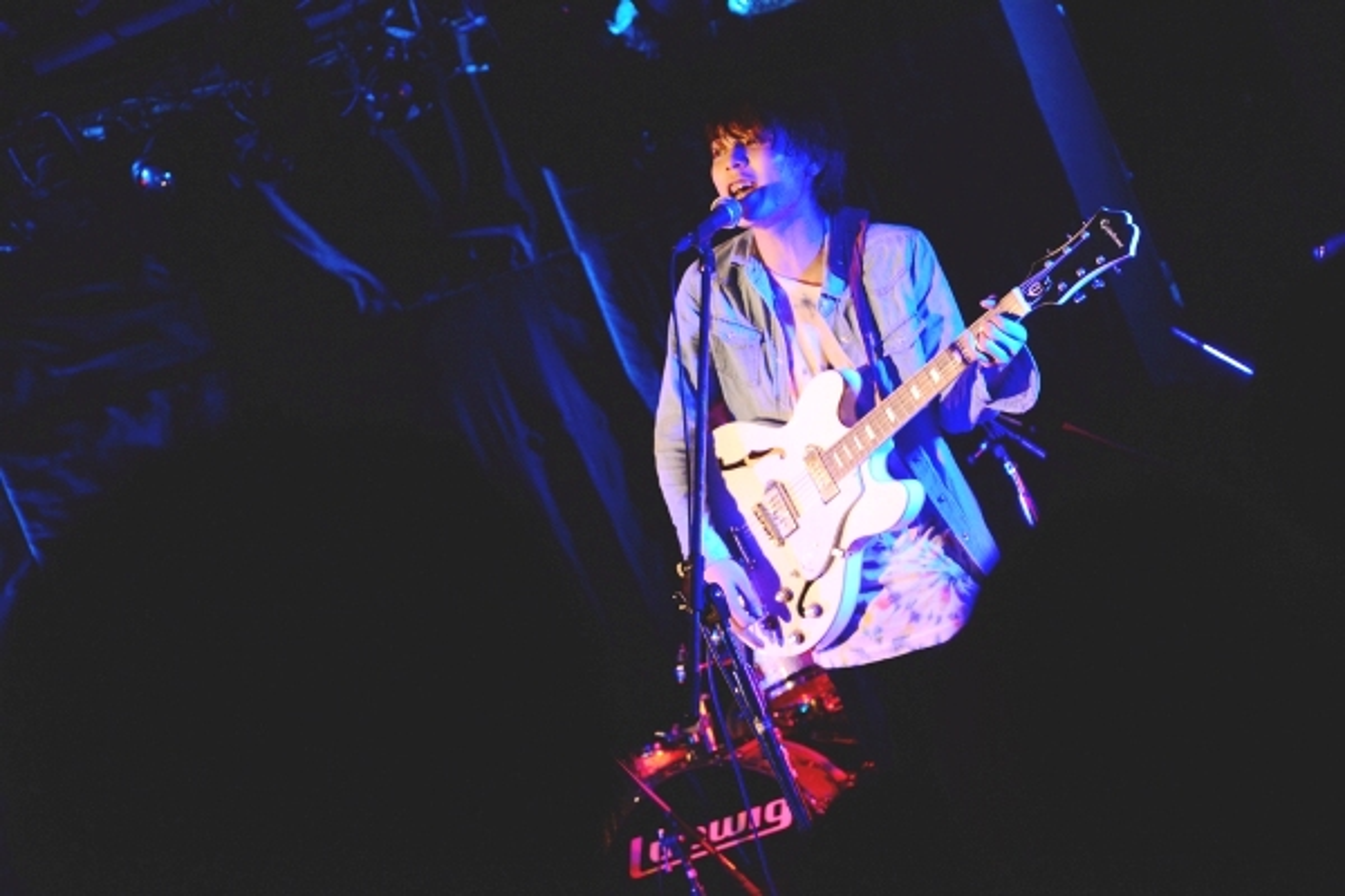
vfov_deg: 16.1
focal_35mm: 85
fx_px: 3175
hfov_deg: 23.9
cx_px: 672
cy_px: 448
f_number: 4.5
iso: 6400
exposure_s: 1/60
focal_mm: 85
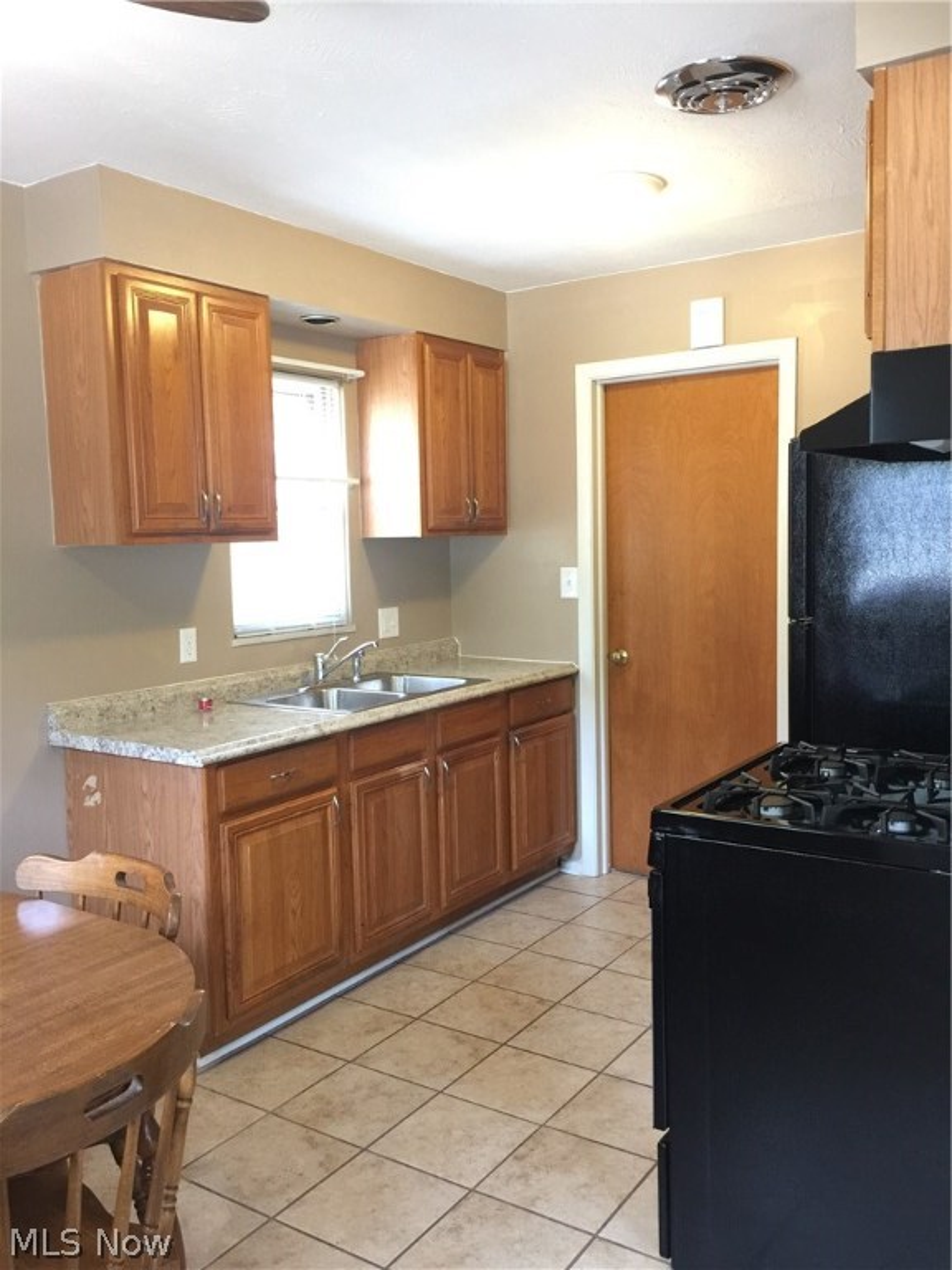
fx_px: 1063
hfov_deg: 48.2
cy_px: 635
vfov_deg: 61.7
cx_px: 476
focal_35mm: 29
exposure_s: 1/17
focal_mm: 4.15
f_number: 2.2
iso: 125
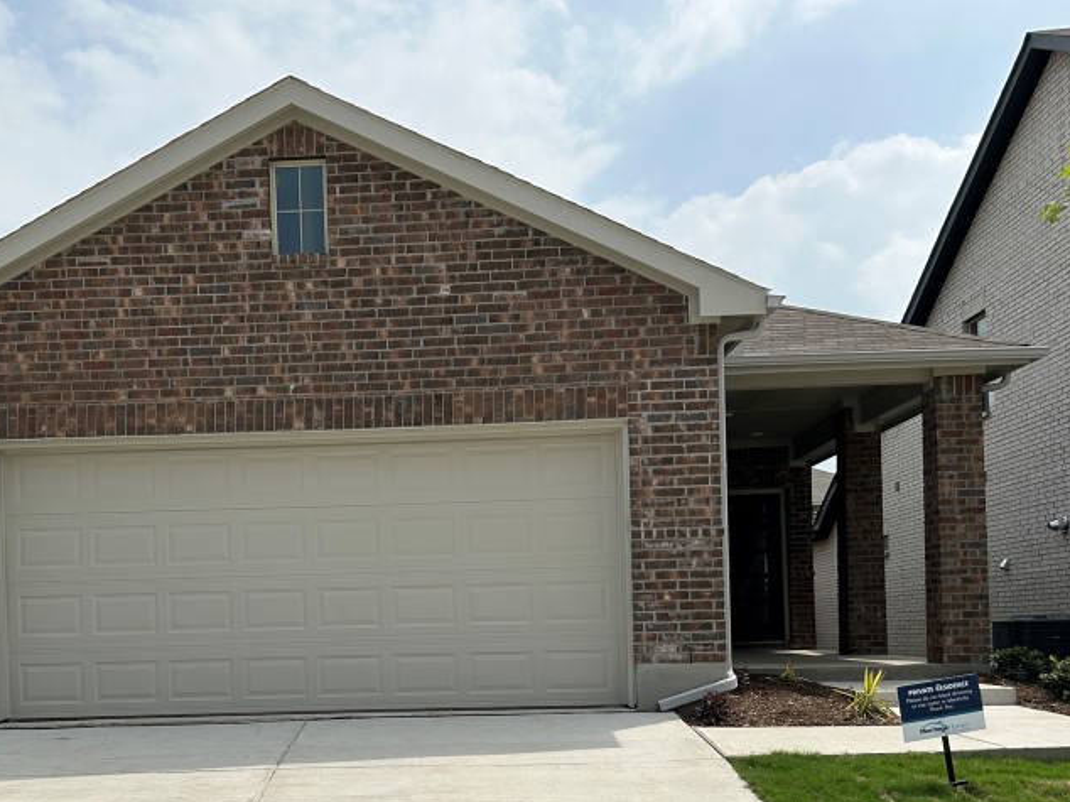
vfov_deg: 33.7
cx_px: 371
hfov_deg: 44.3
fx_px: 1298
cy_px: 593
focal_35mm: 42
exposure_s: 1/8696
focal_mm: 5.7
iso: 50
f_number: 1.5
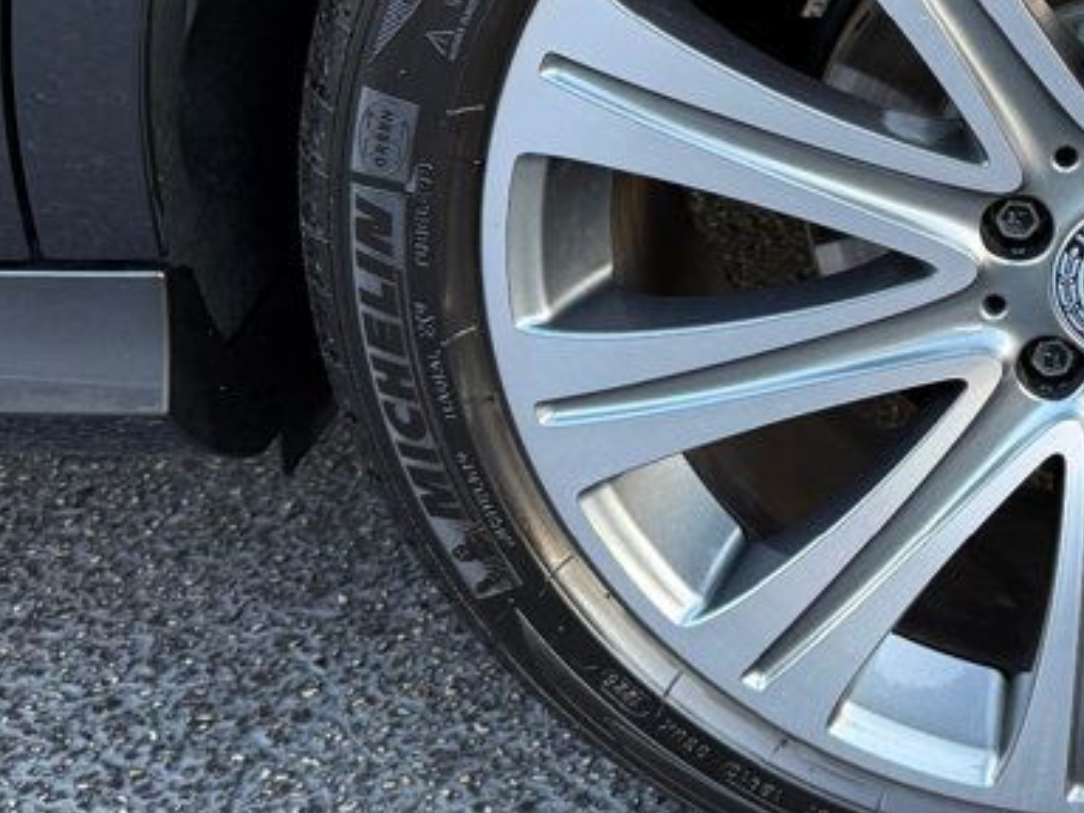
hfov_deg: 27.8
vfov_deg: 22.3
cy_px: 65
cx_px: 1169
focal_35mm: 64
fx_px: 2004
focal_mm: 6.76
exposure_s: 1/121
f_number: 1.78
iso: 125
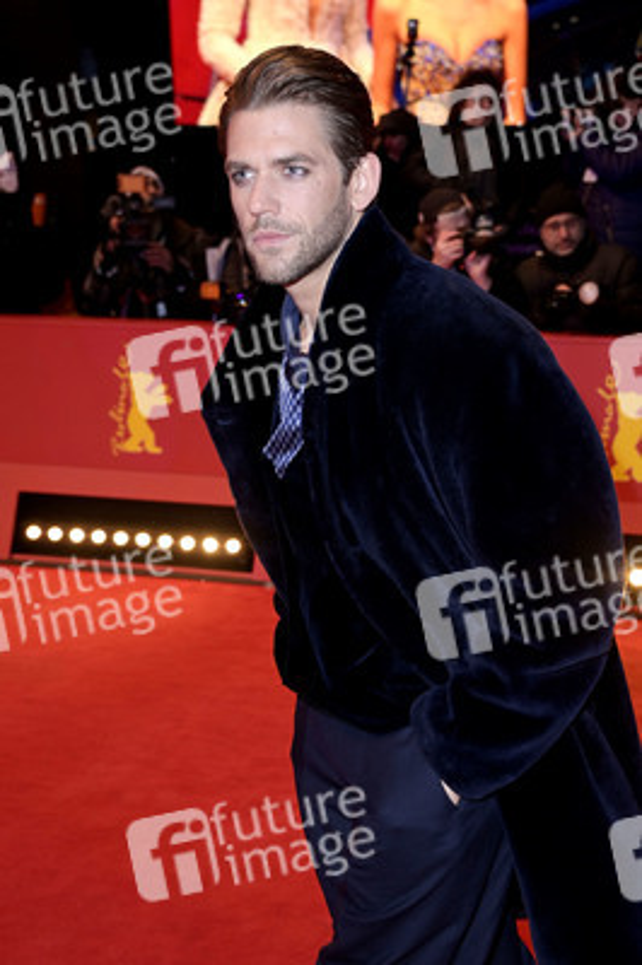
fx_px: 1393
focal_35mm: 52
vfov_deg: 38.2
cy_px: 482
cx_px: 321
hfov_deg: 25.9
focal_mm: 52
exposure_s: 1/250
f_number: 5
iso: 800
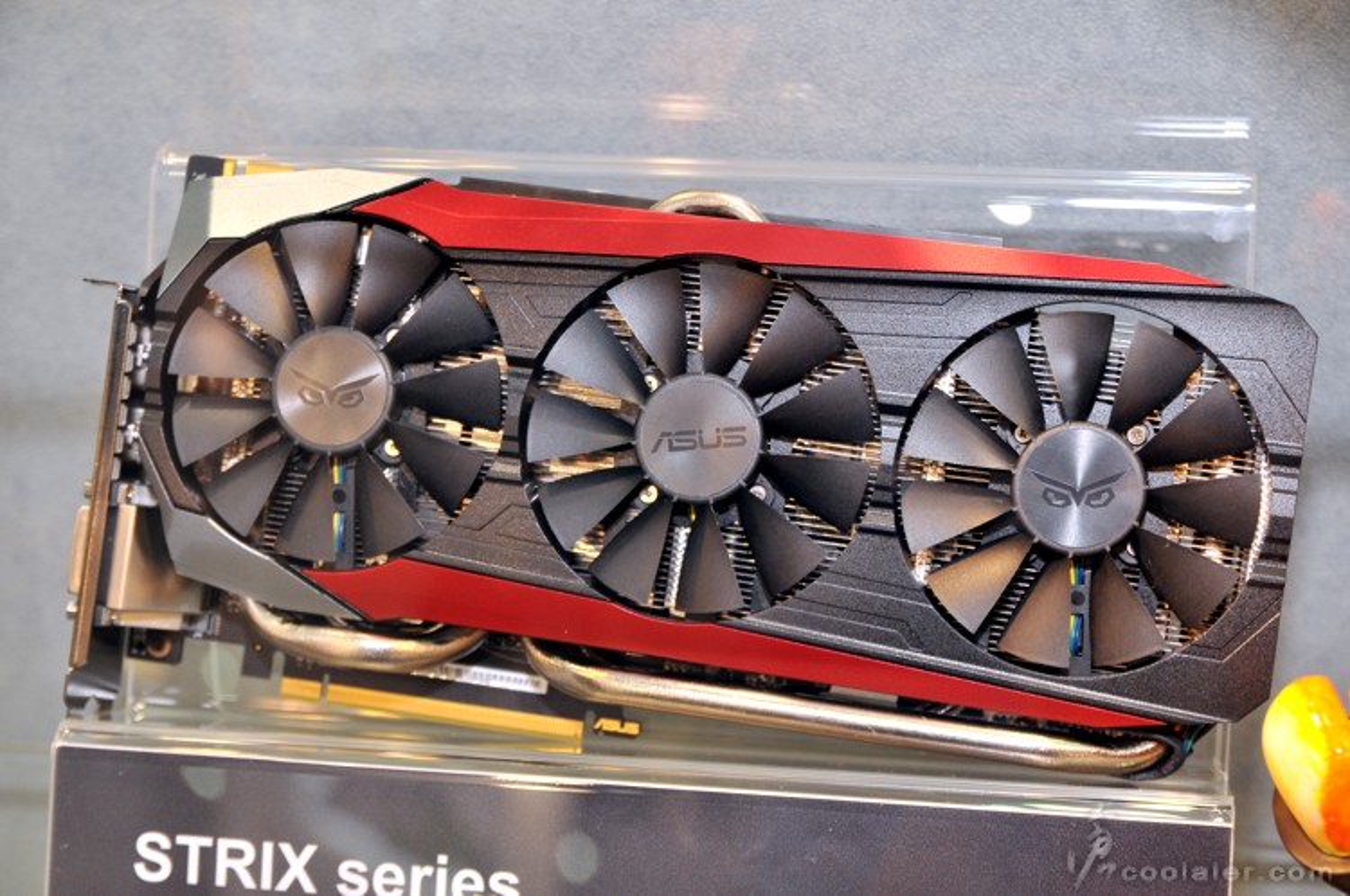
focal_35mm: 75
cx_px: 675
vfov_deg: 18.1
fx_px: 2809
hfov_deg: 27.0
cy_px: 448
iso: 400
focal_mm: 50
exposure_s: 1/60
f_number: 5
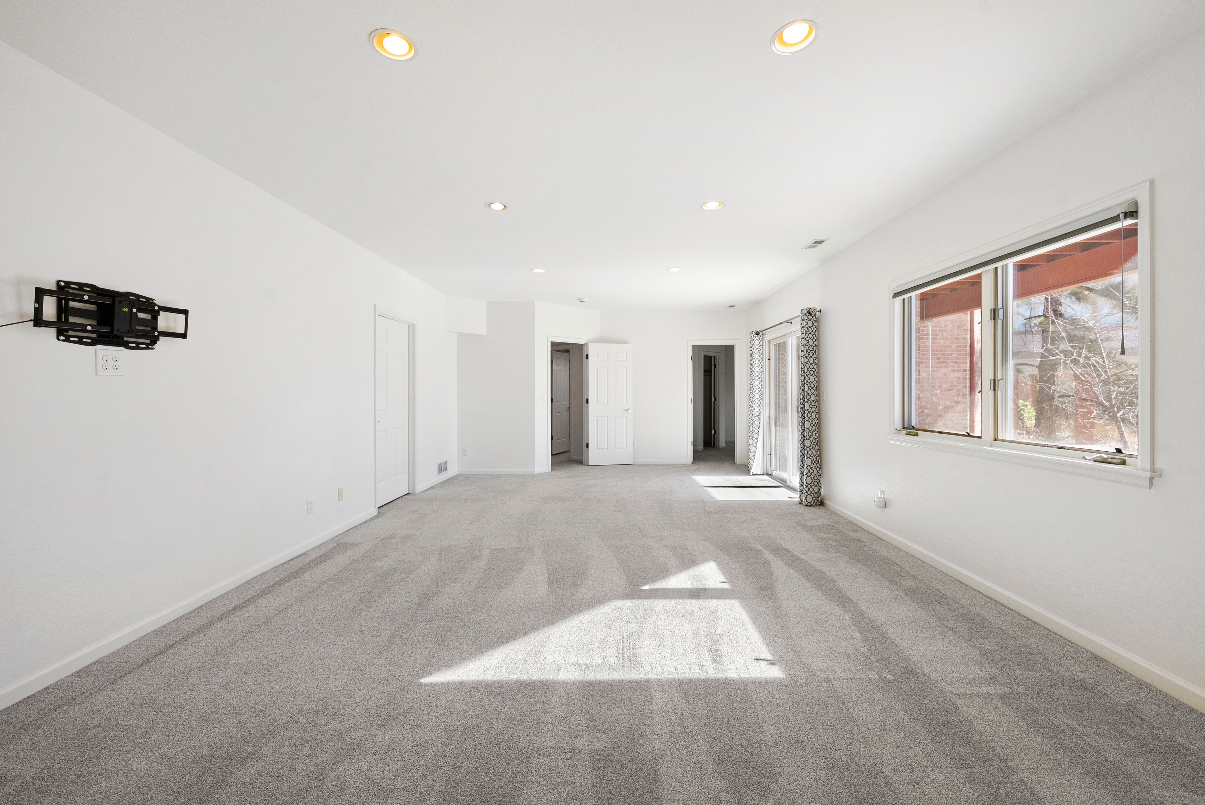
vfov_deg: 81.3
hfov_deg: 104.2
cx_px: 602
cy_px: 402
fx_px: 469
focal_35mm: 14
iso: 640
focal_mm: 14
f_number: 8
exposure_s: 1/60
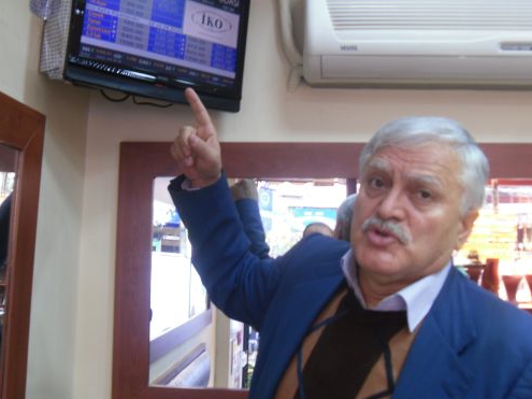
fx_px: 676
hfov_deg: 42.9
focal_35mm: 44
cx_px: 243
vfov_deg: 32.7
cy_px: 155
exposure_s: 1/45
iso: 100
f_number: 2.8
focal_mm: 6
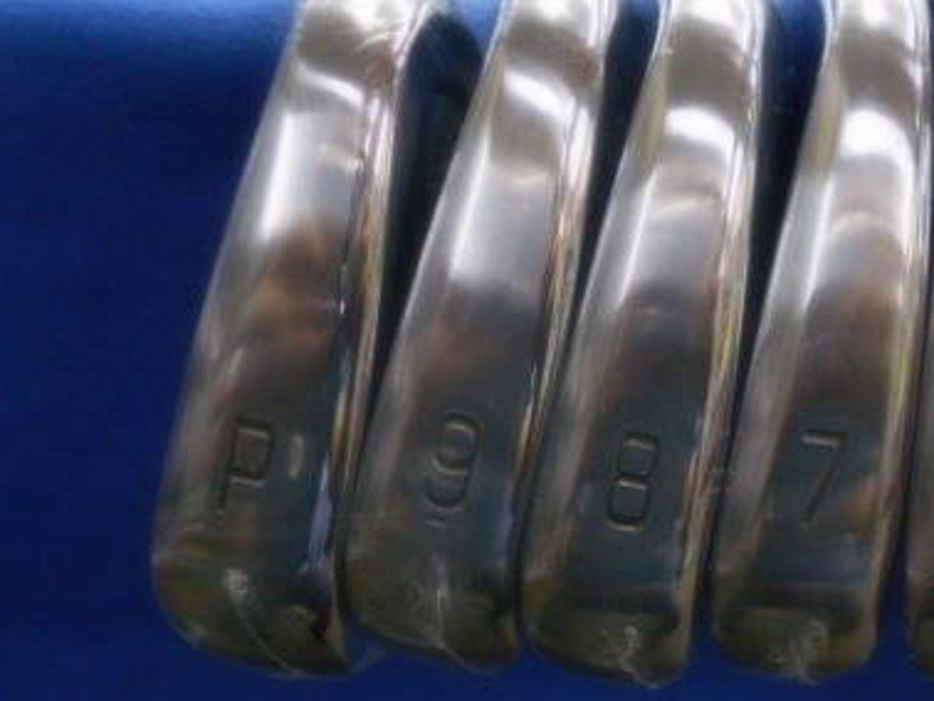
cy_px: 392
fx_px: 1188
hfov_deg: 41.4
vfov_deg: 32.9
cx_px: 722
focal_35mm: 44
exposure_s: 1/30
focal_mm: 4.6
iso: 400
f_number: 3.2
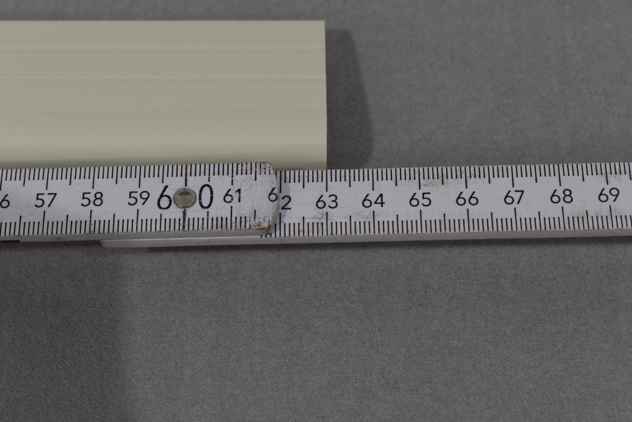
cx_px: 316
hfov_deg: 24.6
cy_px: 211
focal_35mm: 82
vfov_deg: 16.6
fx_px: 1448
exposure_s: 1/60
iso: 250
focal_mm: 55
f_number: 8
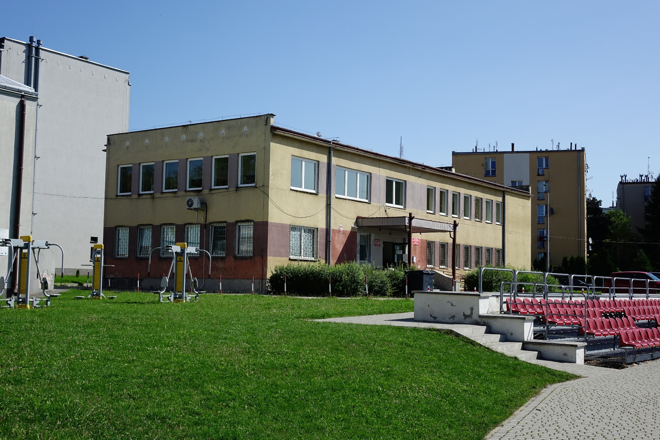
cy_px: 220
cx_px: 330
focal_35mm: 47
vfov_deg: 28.6
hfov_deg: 41.9
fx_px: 862
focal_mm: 17.11
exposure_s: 1/800
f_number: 5
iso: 125
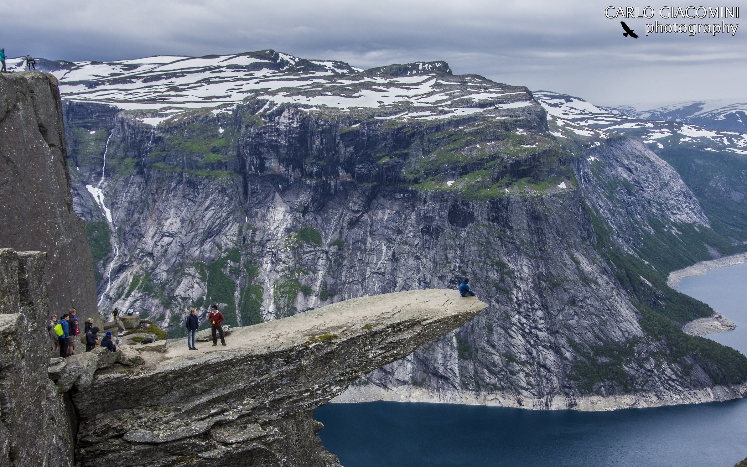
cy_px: 247
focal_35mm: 40
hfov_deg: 49.3
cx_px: 375
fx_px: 814
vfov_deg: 32.0
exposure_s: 1/400
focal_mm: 26
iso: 800
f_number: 11
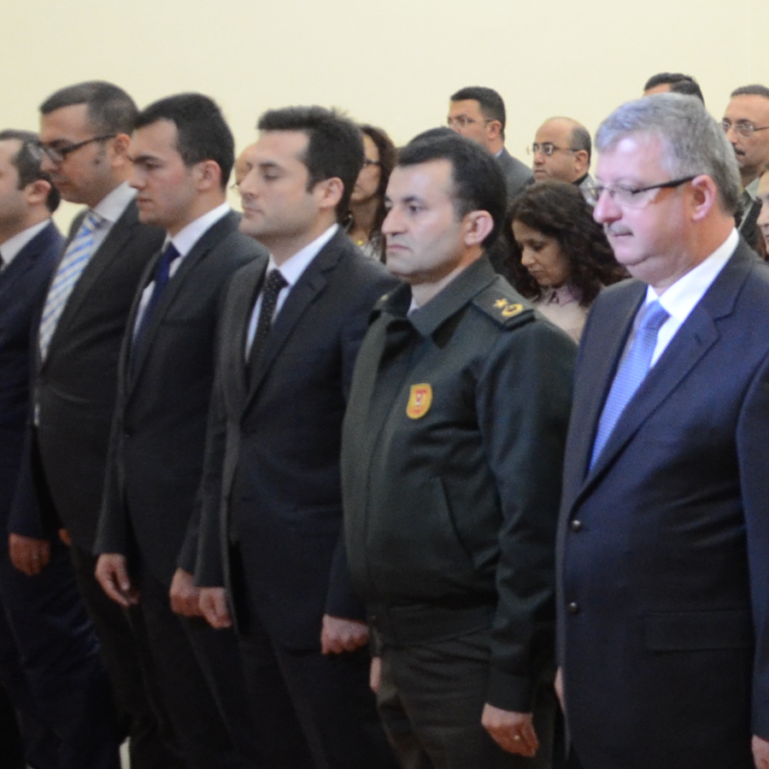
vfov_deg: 18.5
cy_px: 276
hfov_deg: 16.2
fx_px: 2363
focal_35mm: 94
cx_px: 1292
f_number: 3.5
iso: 1250
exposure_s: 1/30
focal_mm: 18
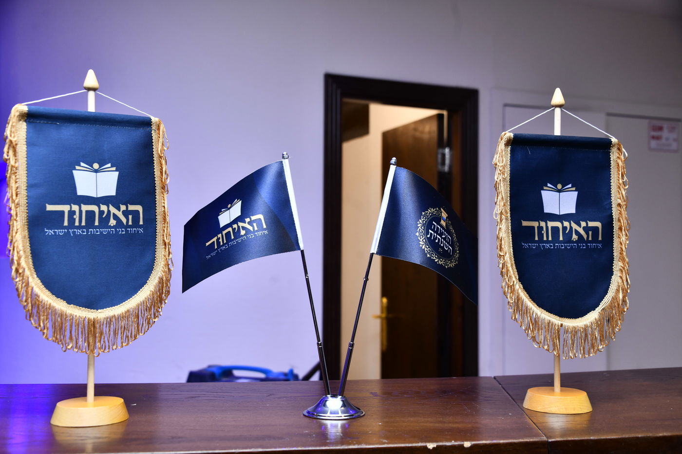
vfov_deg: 30.5
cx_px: 341
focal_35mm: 44
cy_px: 227
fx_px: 833
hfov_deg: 44.5
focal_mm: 44
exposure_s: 1/160
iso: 400
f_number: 5.6
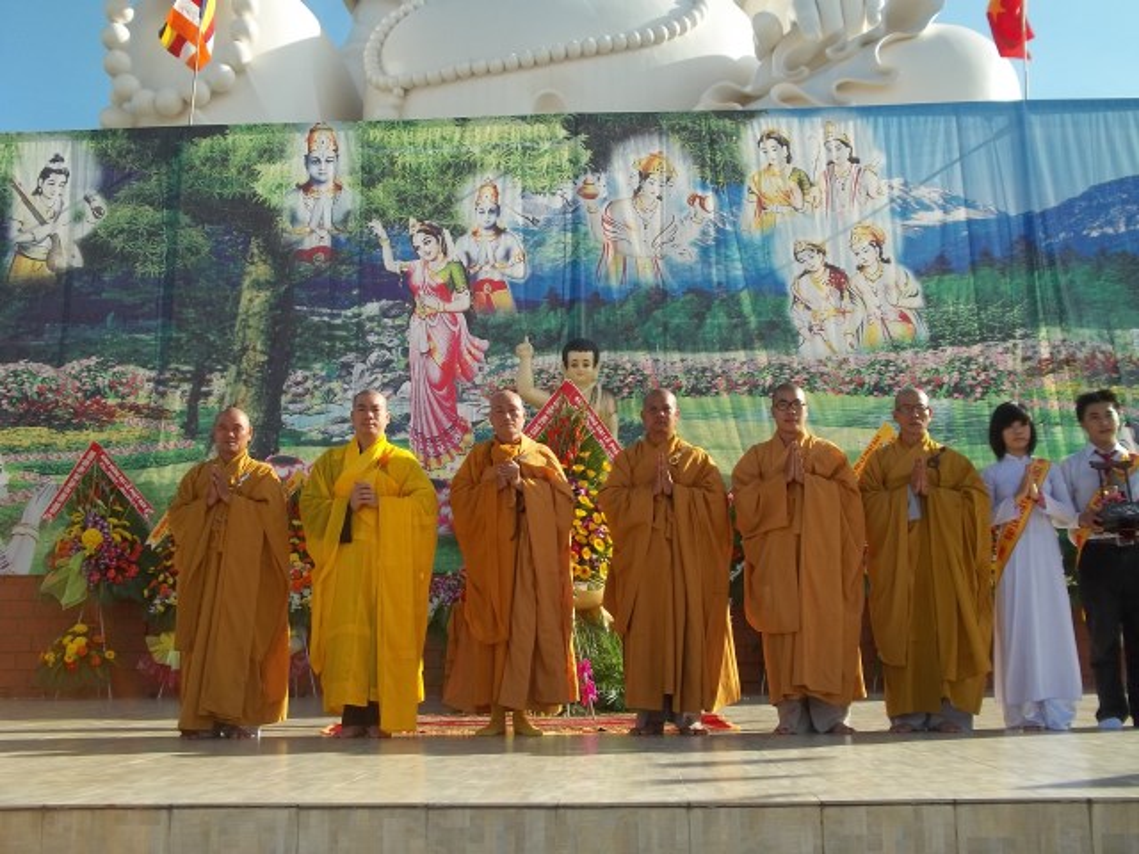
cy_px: 427
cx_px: 570
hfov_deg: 51.4
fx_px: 1185
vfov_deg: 39.7
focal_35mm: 36
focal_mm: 6.5
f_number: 8
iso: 64
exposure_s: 1/125
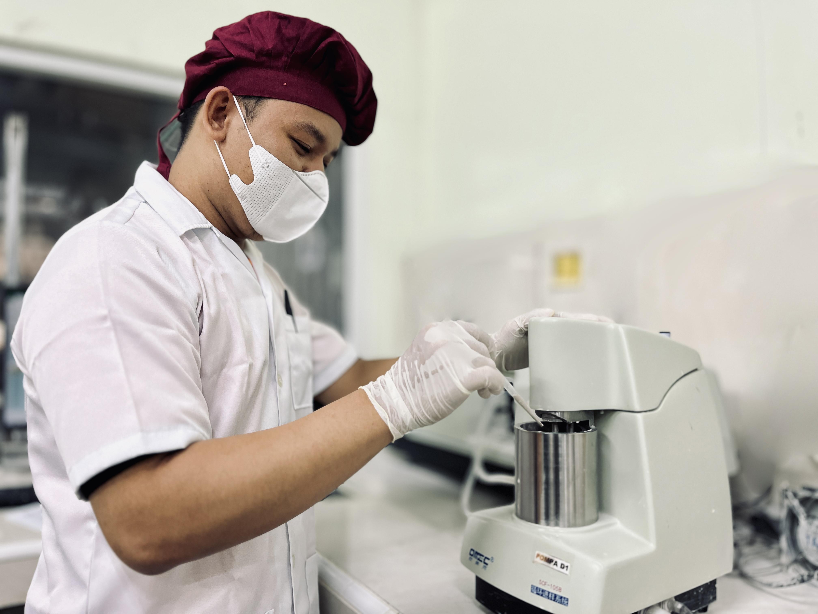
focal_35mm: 26
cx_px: 409
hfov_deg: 67.3
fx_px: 614
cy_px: 307
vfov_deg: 53.1
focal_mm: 5.1
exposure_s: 1/50
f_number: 1.6
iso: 125
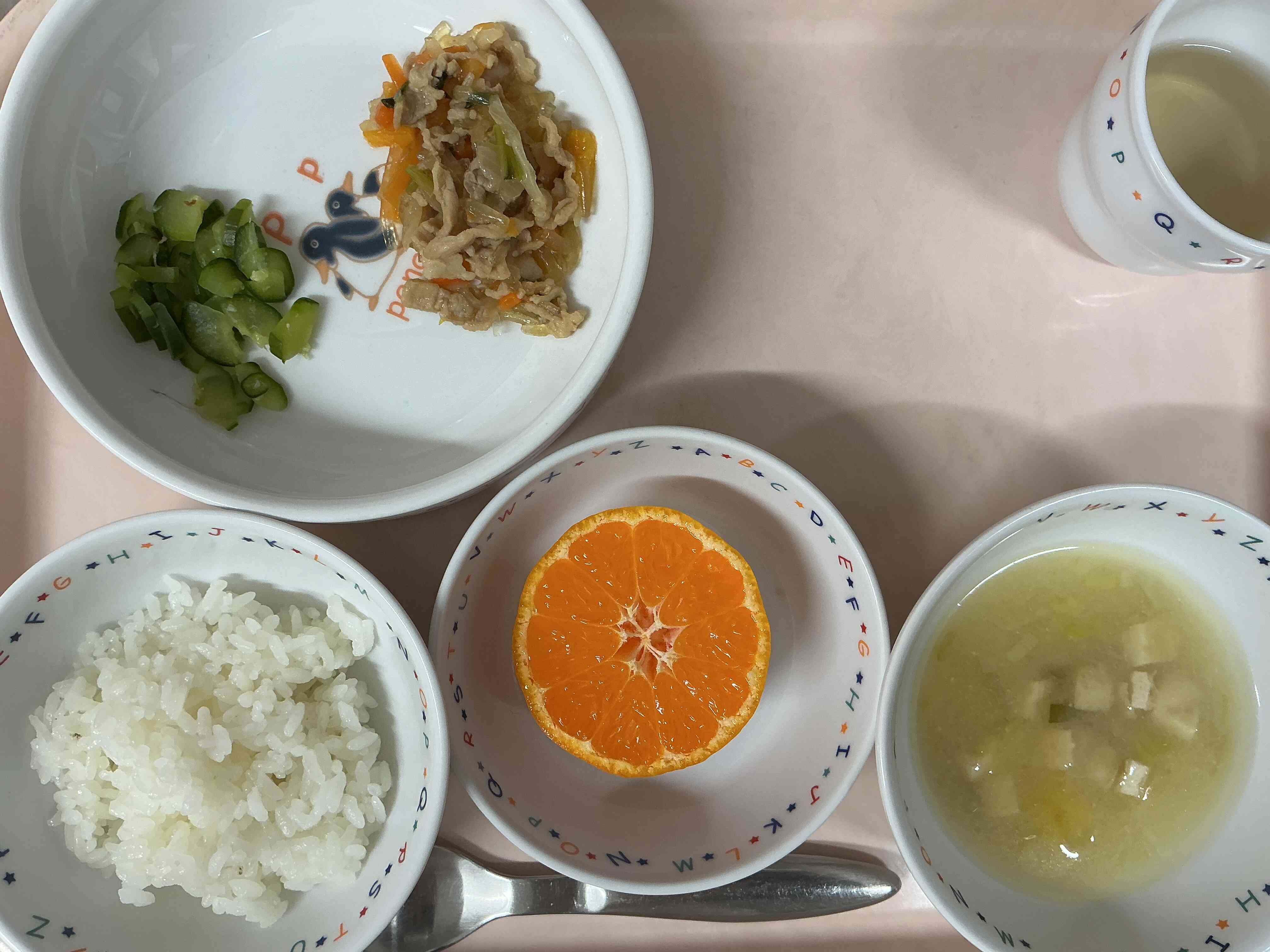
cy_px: 476
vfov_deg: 48.2
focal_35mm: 29
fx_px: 1064
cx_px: 635
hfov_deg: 61.7
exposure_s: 1/60
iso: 50
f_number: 1.8
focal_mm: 3
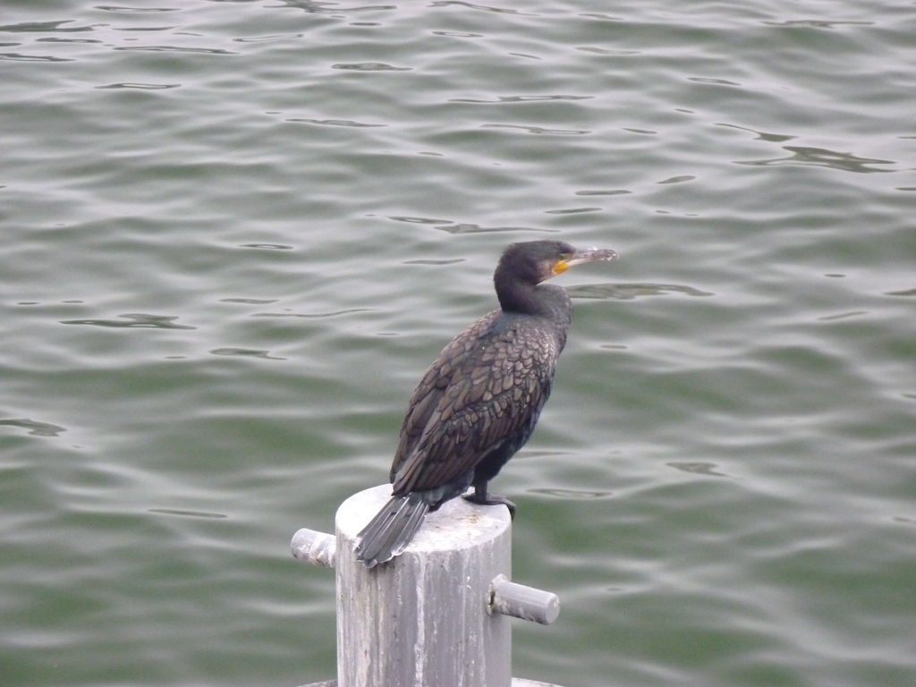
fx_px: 4657
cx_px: 458
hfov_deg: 11.2
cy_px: 344
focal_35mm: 176
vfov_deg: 8.4
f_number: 3.7
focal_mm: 31.2
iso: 800
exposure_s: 1/80
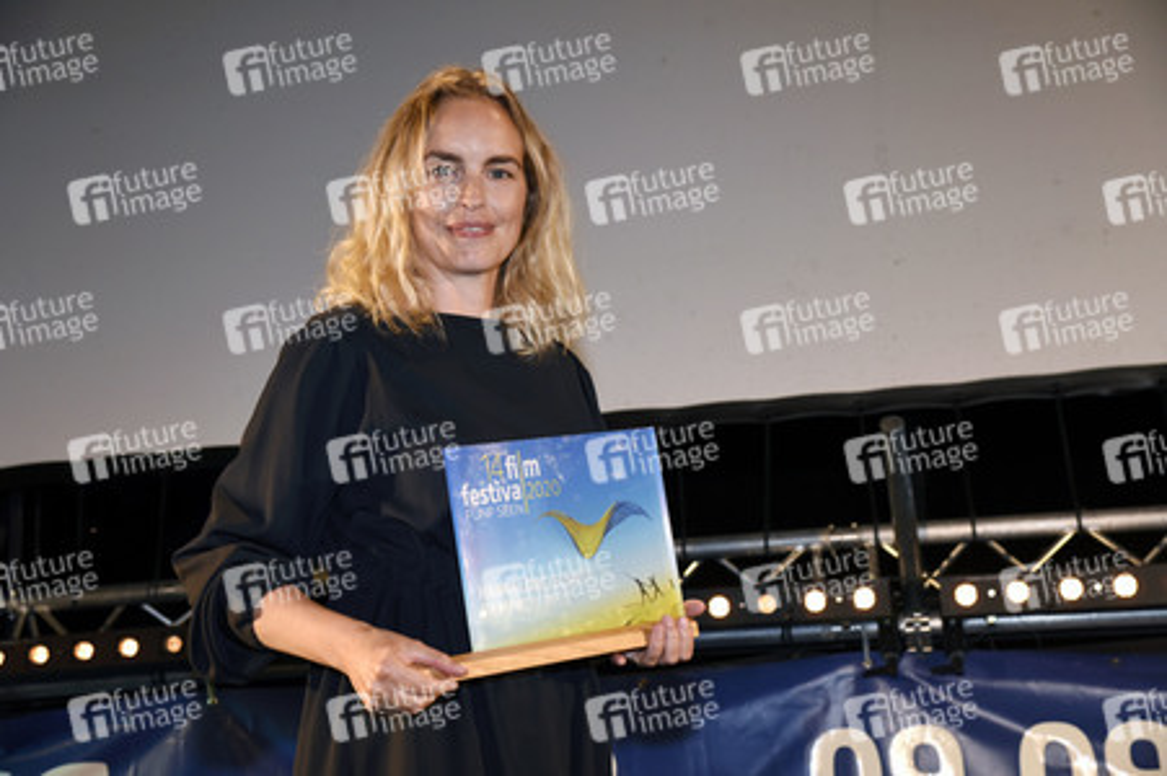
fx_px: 2105
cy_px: 388
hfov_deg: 31.0
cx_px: 584
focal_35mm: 65
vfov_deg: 20.9
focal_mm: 65
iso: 2000
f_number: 6.3
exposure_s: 1/160
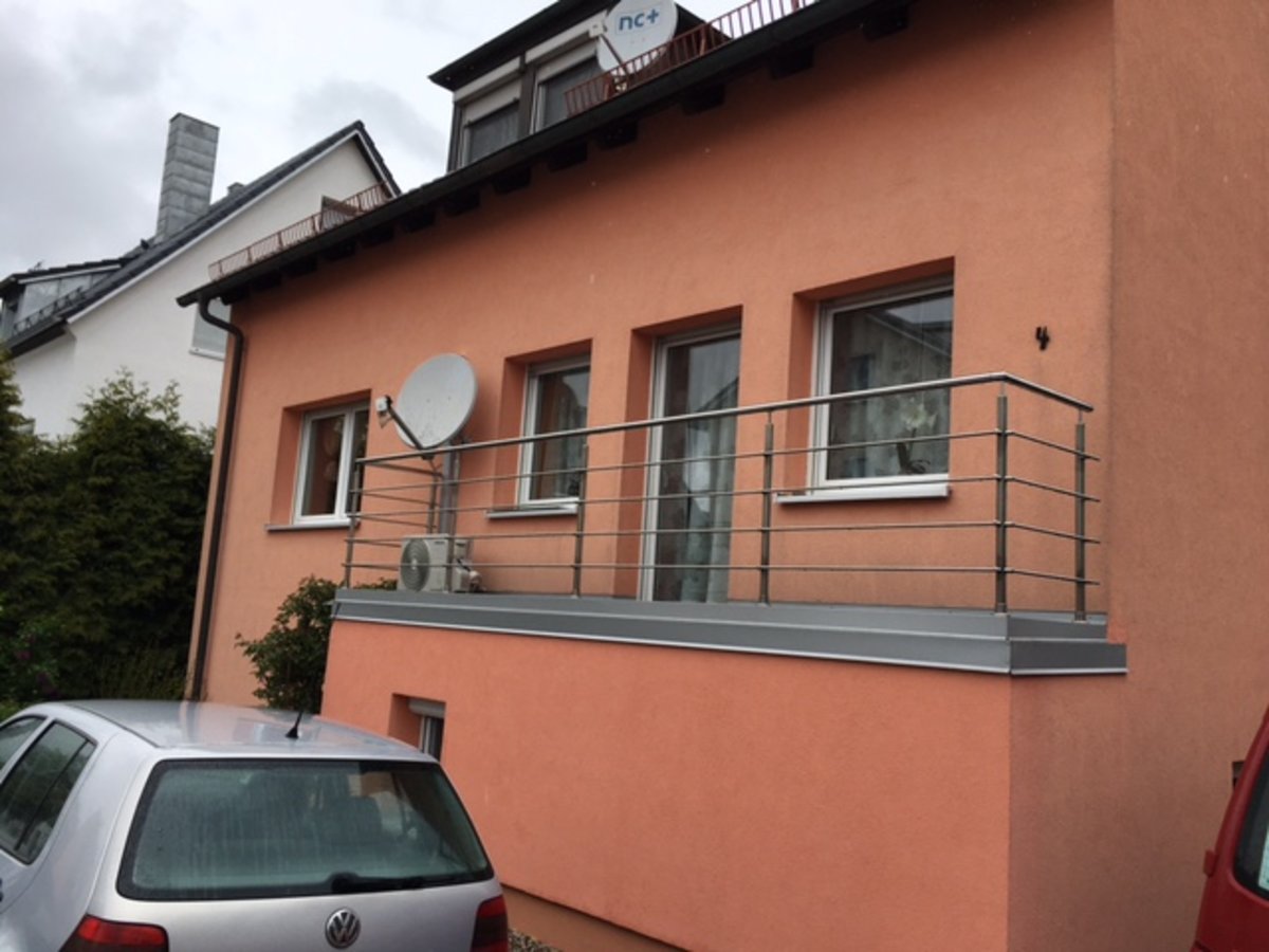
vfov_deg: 48.2
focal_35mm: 29
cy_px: 476
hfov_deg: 61.7
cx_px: 634
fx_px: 1063
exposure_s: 1/999
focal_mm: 4.15
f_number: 2.2
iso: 25
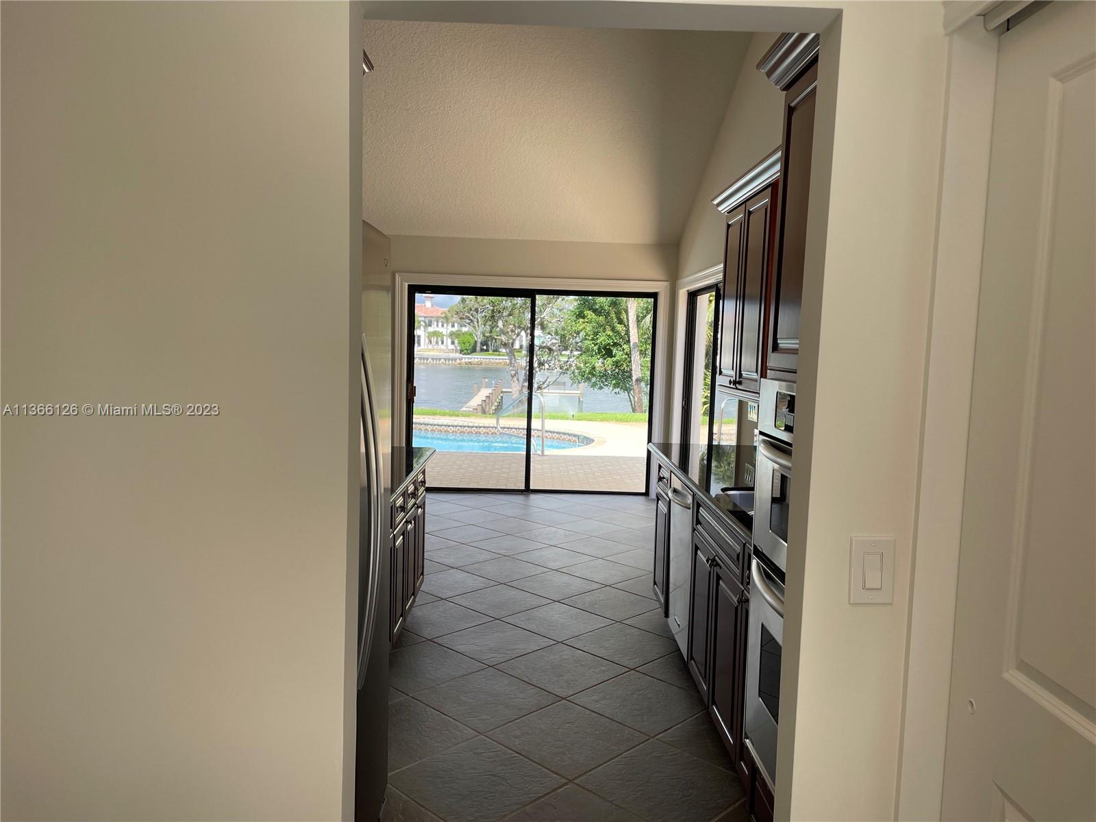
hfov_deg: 67.3
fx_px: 823
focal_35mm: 26
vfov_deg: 53.1
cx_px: 548
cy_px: 411
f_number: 1.6
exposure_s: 1/311
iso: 32
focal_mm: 4.2
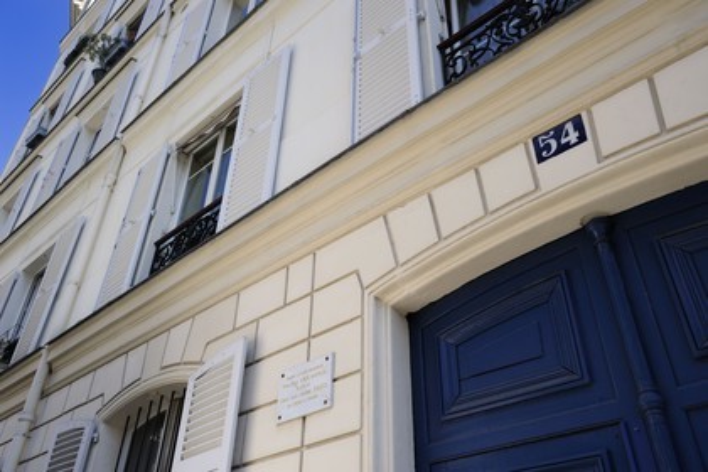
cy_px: 236
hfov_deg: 60.3
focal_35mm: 31
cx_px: 354
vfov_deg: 42.3
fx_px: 610
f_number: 5.6
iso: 200
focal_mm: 31
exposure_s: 1/640
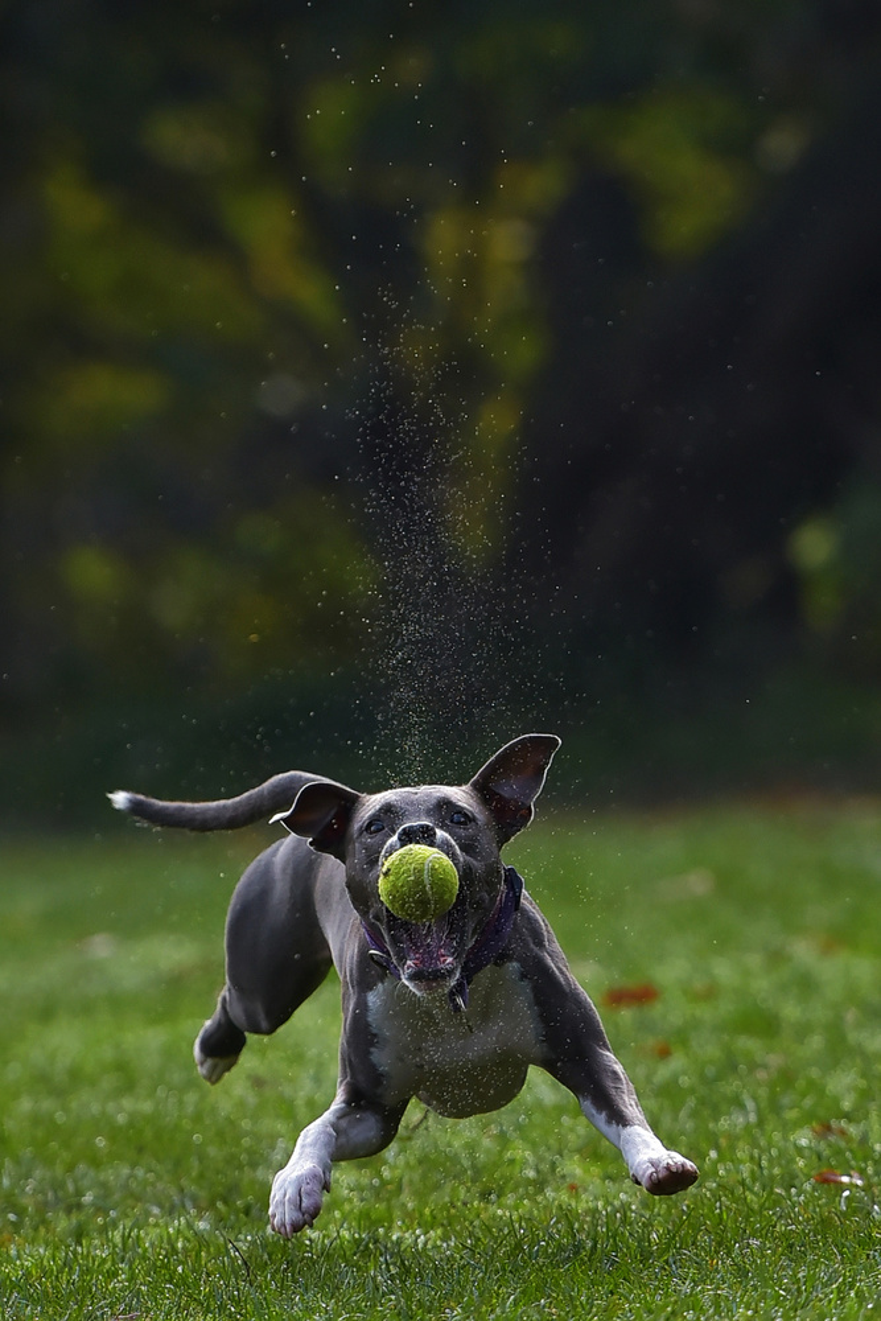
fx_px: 6972
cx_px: 440
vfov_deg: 10.8
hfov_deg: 7.2
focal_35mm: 190
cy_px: 660
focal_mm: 190
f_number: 3.2
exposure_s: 1/4000
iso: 640
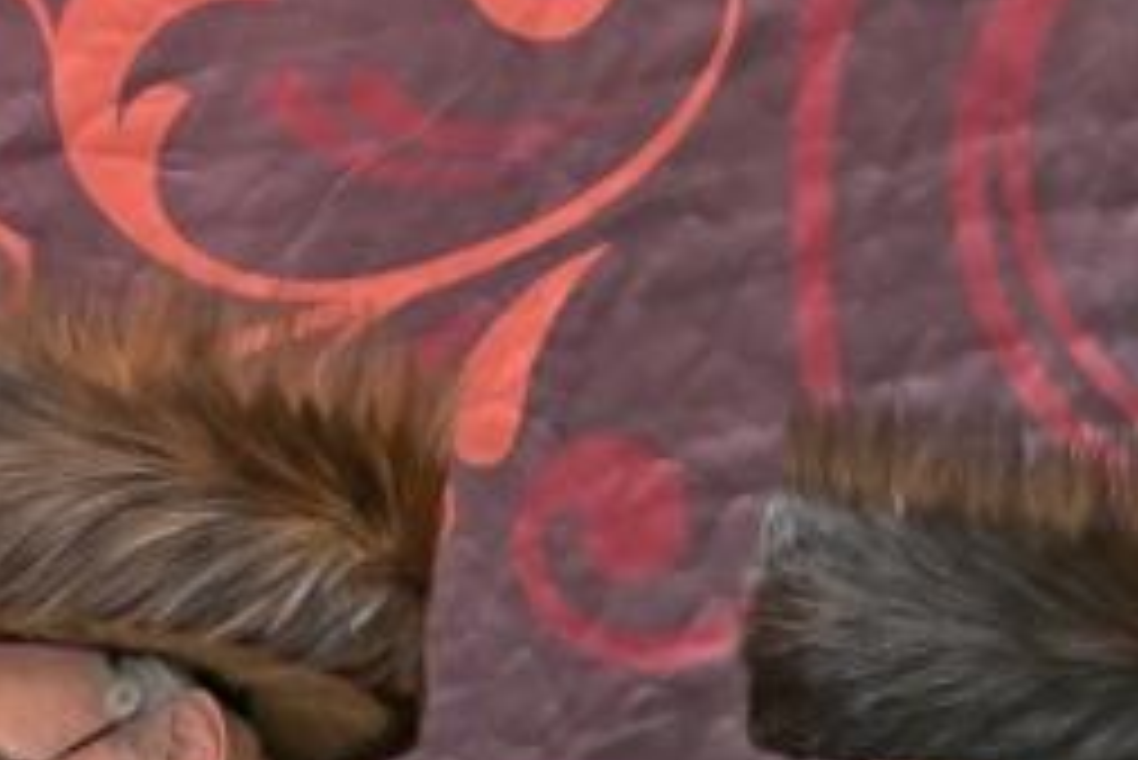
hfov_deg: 2.1
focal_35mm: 972
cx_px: -81
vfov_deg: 1.4
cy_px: 913
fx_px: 30742
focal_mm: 160
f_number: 2.8
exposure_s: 1/250
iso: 320
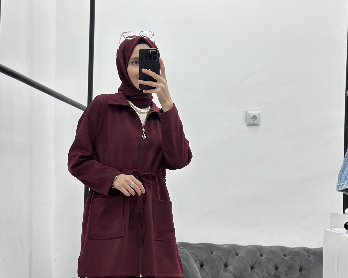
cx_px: 175
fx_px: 649
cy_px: 214
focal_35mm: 63
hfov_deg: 30.0
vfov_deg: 23.9
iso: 160
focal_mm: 6.86
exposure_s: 1/100
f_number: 1.78
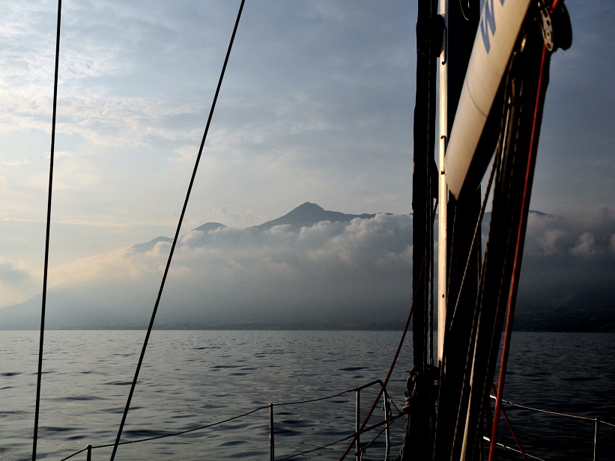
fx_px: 888
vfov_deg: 29.1
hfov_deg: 38.2
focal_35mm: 50
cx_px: 288
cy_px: 231
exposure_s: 1/8000
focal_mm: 30
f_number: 6.3
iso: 400
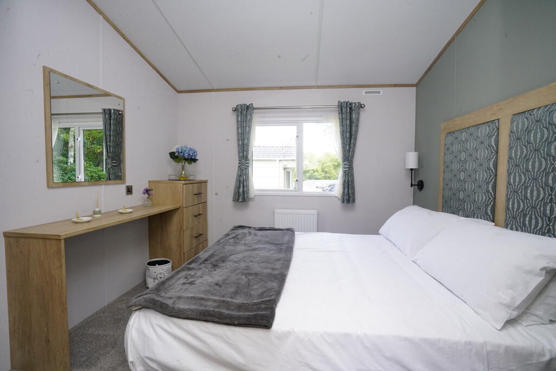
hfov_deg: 96.7
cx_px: 278
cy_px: 186
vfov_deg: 73.8
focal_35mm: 16
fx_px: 247
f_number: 16
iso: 2500
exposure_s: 1/60
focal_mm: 16
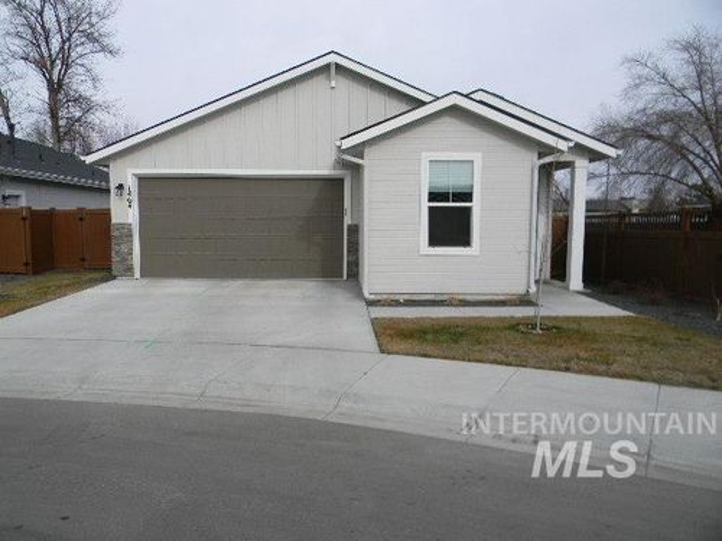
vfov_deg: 49.7
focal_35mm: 28
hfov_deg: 63.4
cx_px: 361
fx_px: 584
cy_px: 270
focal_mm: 5
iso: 80
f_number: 3.5
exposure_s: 1/747
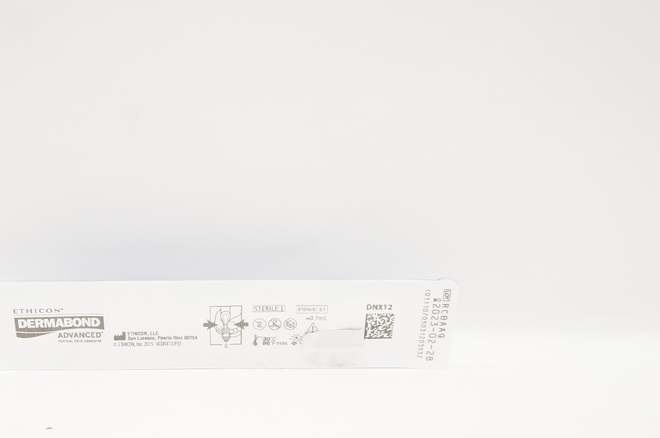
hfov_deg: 44.8
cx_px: 218
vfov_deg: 30.7
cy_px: 321
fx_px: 787
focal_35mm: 43
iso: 800
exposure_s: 1/125
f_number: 5.6
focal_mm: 18
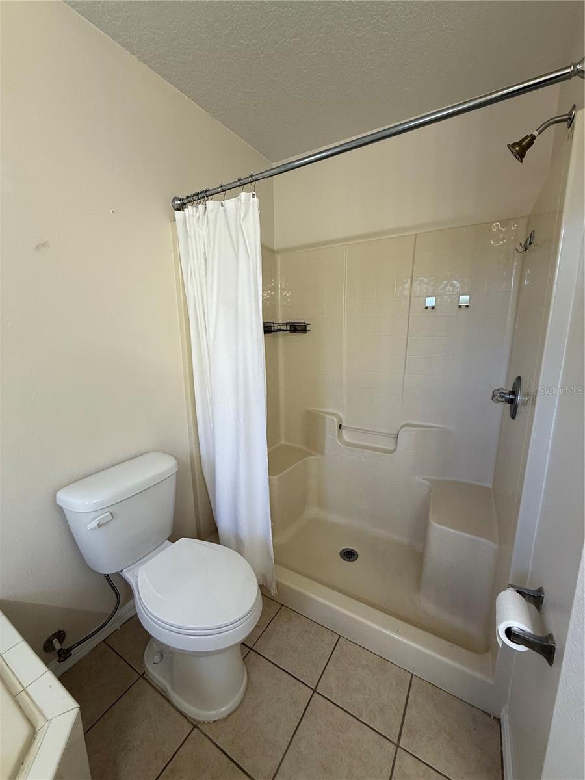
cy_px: 390
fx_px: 315
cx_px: 292
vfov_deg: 102.1
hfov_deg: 85.7
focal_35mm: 14
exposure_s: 1/120
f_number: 2.2
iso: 100
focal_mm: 2.22
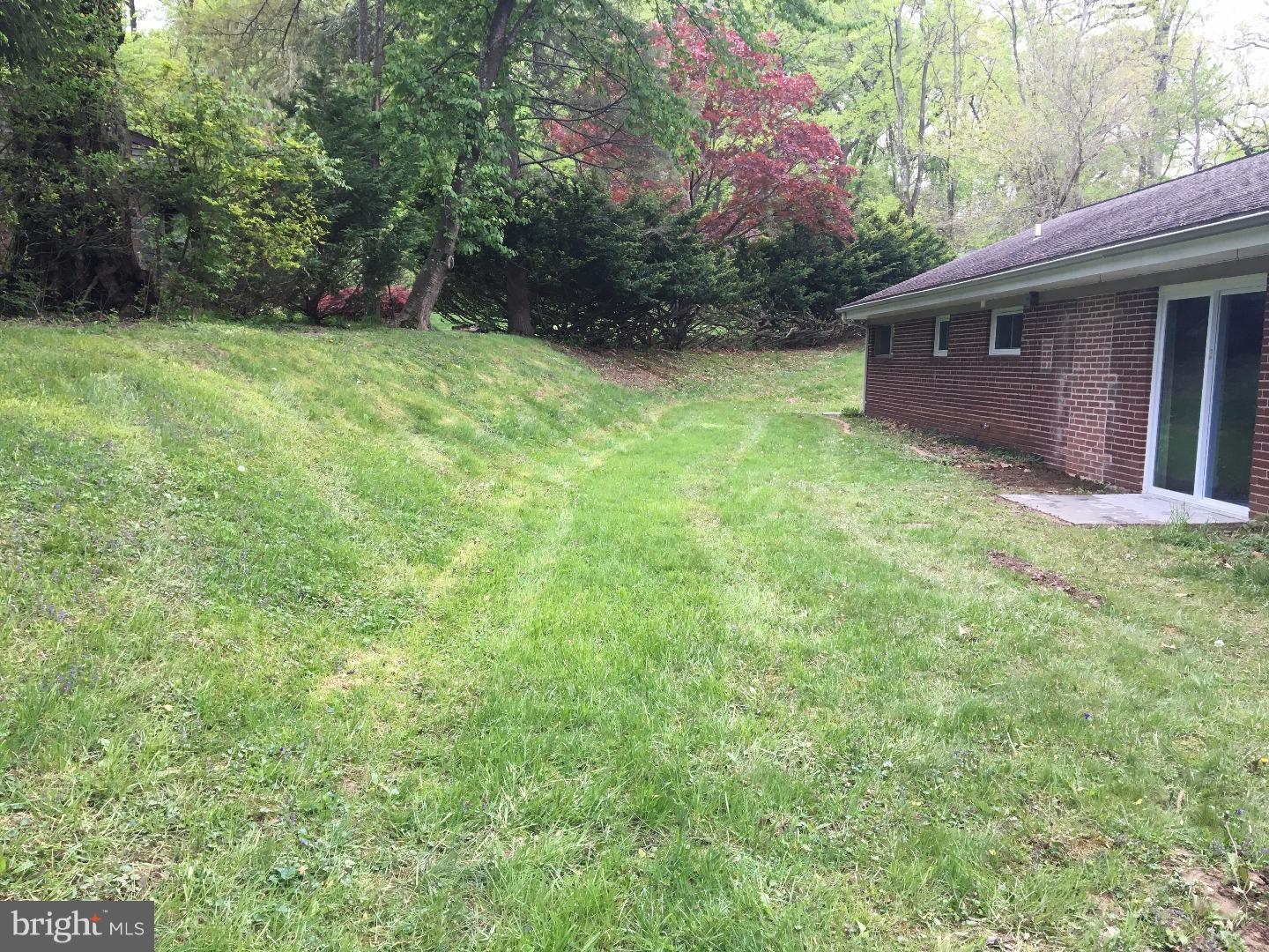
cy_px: 476
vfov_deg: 48.2
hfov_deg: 61.7
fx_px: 1063
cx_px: 634
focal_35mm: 29
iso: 25
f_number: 2.2
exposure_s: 1/40
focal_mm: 4.15
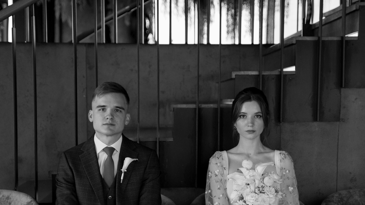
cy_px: 194
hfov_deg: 23.9
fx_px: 861
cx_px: 181
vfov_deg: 13.4
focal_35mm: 89
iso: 800
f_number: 2.8
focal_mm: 56
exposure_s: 1/400
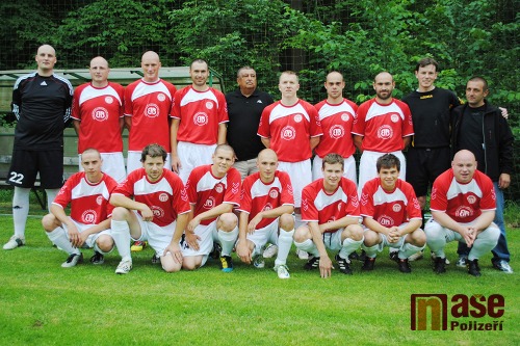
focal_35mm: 36
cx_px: 260
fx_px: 520
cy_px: 173
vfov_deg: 36.8
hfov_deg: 53.1
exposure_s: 1/500
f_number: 4
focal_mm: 24
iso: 200
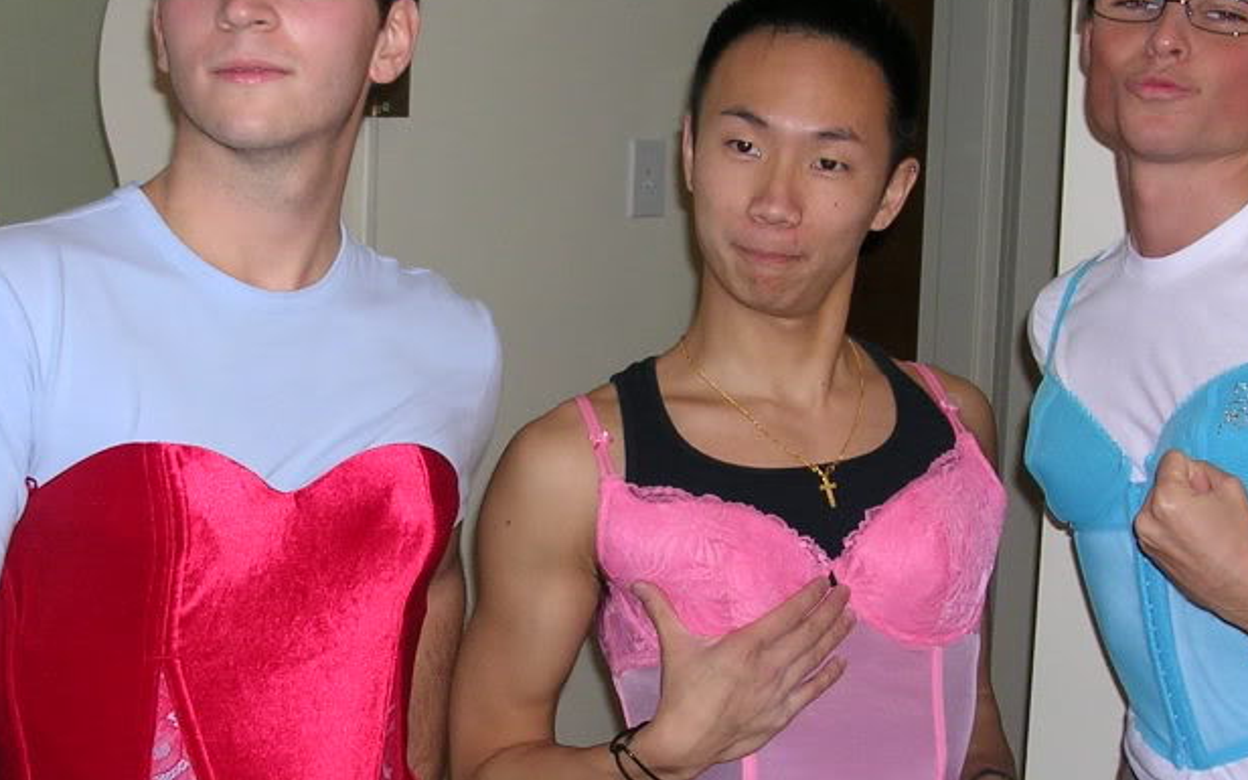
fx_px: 2279
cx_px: 656
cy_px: 440
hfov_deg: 30.6
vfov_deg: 19.4
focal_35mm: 67
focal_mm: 5.8
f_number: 2.8
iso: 50
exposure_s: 1/60.1
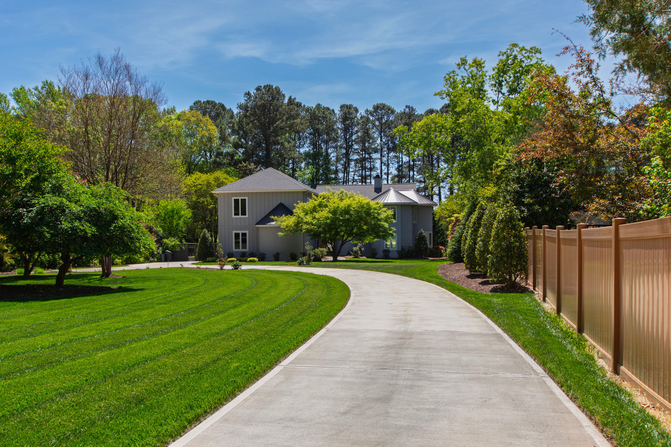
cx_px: 336
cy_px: 224
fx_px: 559
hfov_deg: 61.9
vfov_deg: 43.6
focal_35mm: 30
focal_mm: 20
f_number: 8
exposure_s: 1/100
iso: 100
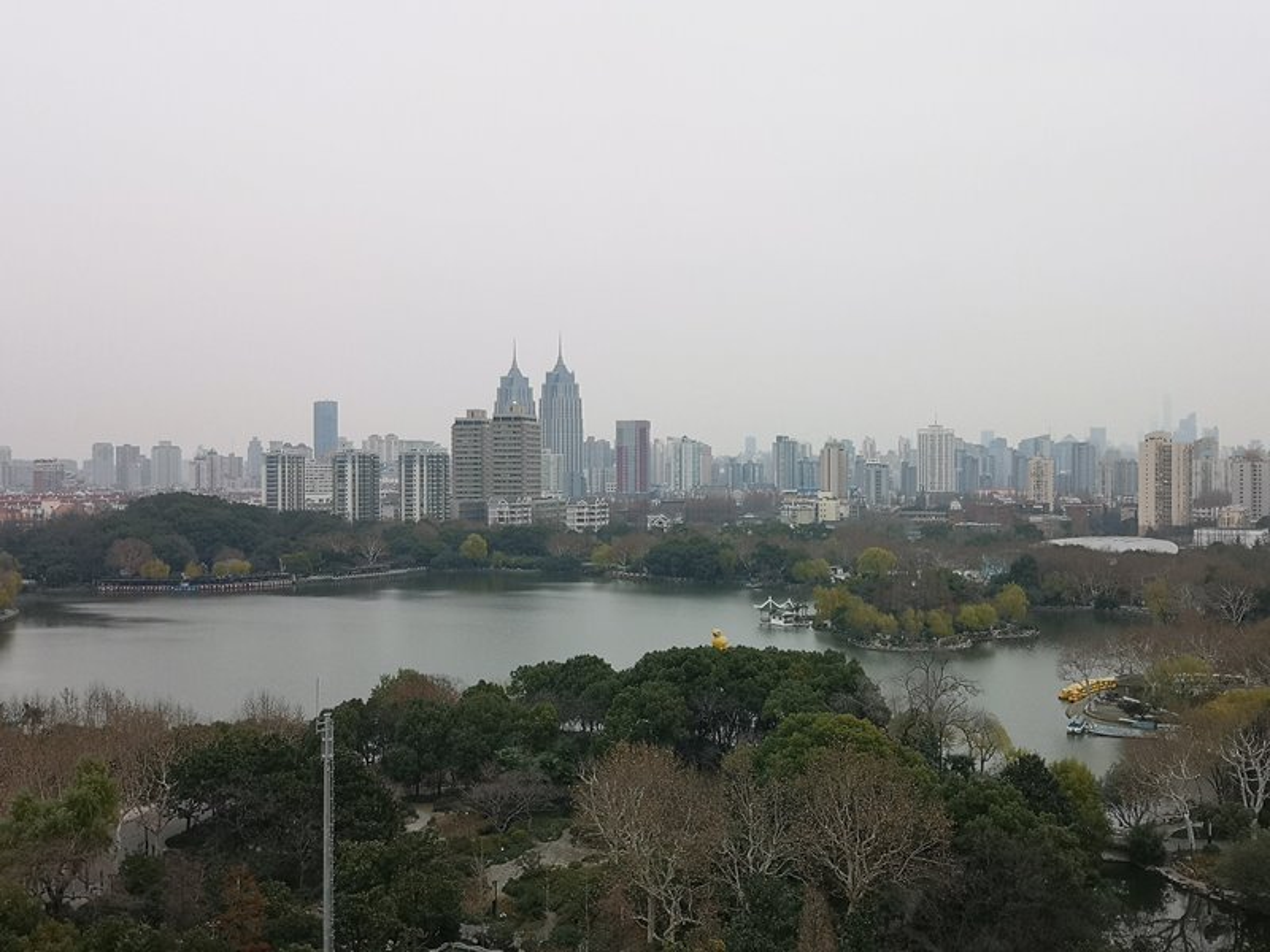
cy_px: 476
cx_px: 635
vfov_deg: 40.7
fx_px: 1284
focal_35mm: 35
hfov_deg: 52.6
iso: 50
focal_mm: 3.95
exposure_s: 1/728
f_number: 1.8
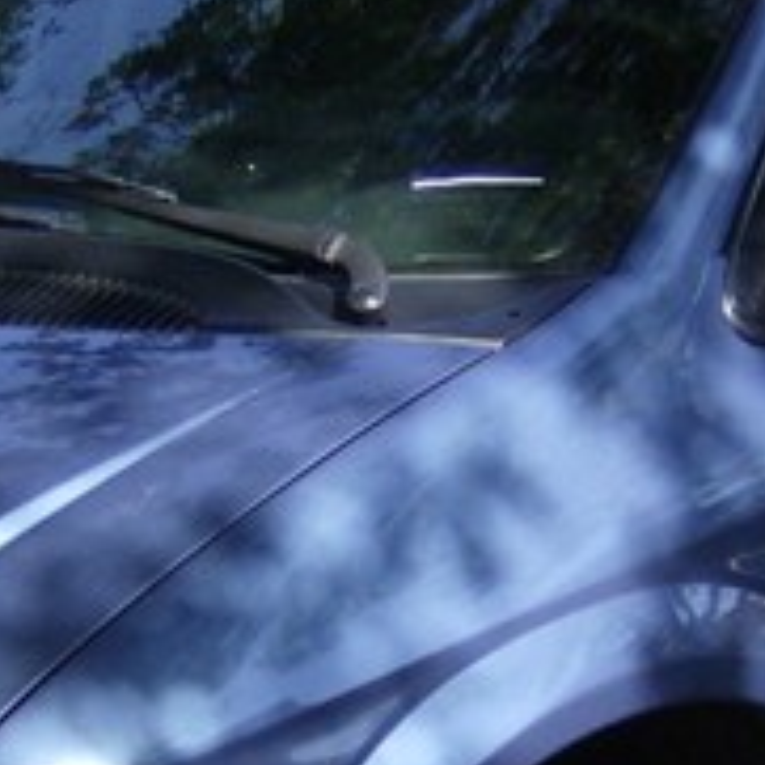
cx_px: 325
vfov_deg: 11.8
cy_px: 626
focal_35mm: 148
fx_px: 3700
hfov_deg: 11.8
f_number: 2.9
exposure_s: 1/485
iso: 100
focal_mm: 6.4
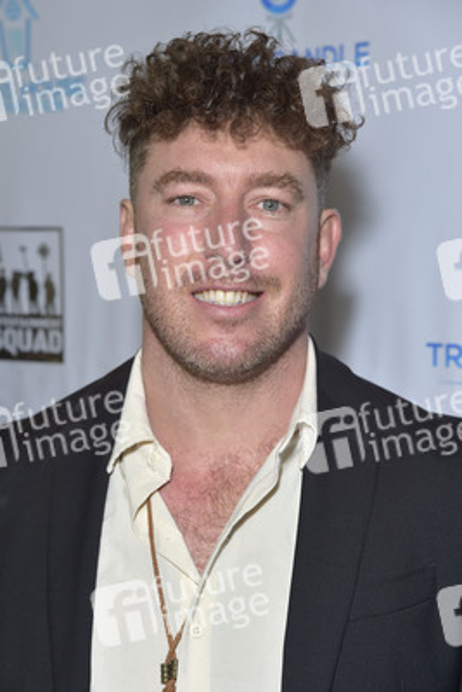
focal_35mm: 92
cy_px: 346
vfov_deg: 22.1
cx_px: 231
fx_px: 1769
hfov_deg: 14.9
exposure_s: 1/250
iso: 1250
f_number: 6.3
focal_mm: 92
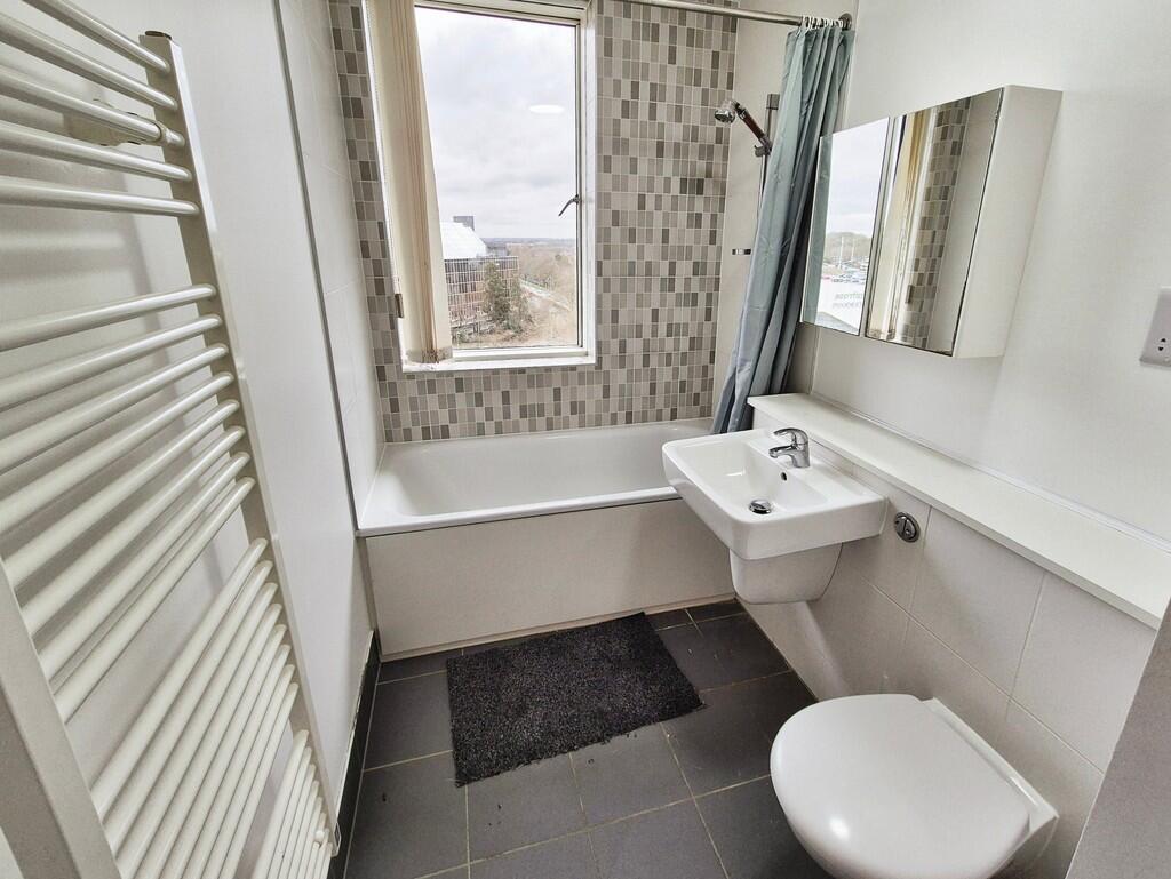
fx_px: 440
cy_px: 440
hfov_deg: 106.2
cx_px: 586
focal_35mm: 13
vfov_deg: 90.0
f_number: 2.2
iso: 50
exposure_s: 1/142
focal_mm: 2.2
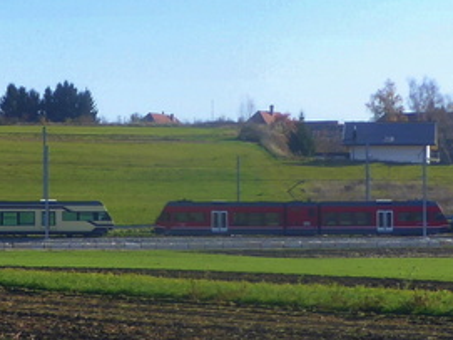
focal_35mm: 217
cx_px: 64
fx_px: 2838
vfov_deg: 6.8
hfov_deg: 9.1
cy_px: 209
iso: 80
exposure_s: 1/320
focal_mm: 8.4
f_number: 4
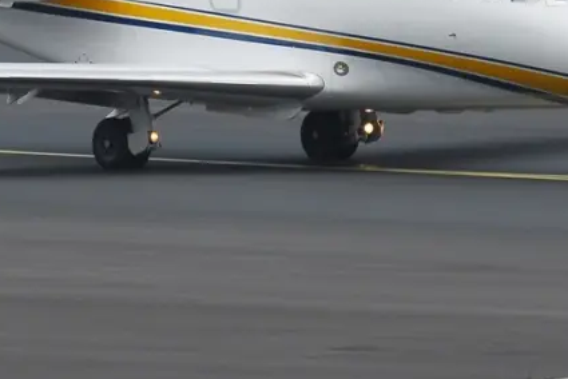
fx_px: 14257
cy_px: 10
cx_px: 114
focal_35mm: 903
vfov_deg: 1.5
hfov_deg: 2.3
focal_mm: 250
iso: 200
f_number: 7.1
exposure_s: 1/320
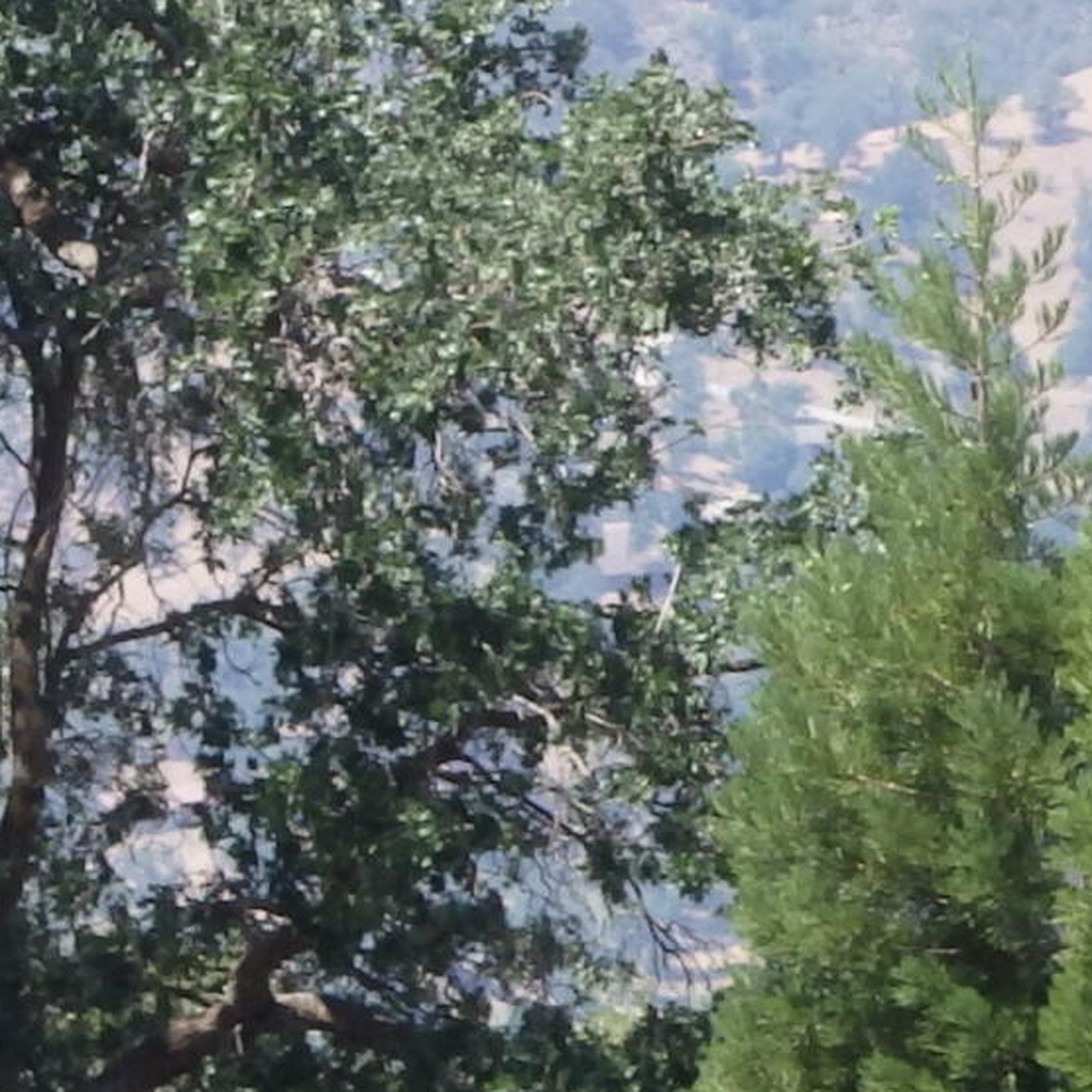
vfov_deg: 2.2
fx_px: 28838
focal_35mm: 808
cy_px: 370
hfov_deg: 2.2
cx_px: -1328
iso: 100
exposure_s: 1/200
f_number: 5.7
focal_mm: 30.2
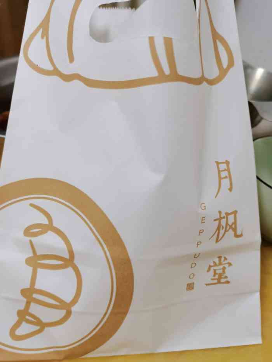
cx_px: 136
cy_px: 181
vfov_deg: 65.3
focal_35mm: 27
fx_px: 283
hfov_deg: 51.4
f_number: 1.8
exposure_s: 1/50
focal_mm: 5.58
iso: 320
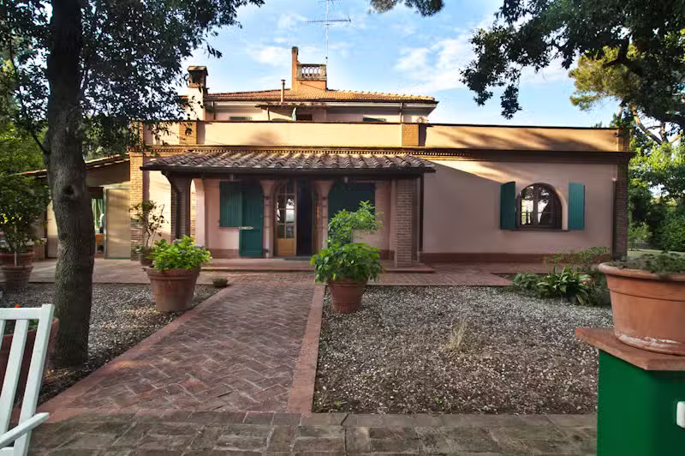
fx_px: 371
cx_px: 342
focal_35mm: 20
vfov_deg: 63.1
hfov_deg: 85.5
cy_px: 228
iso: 100
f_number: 10
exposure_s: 1/50
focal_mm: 13
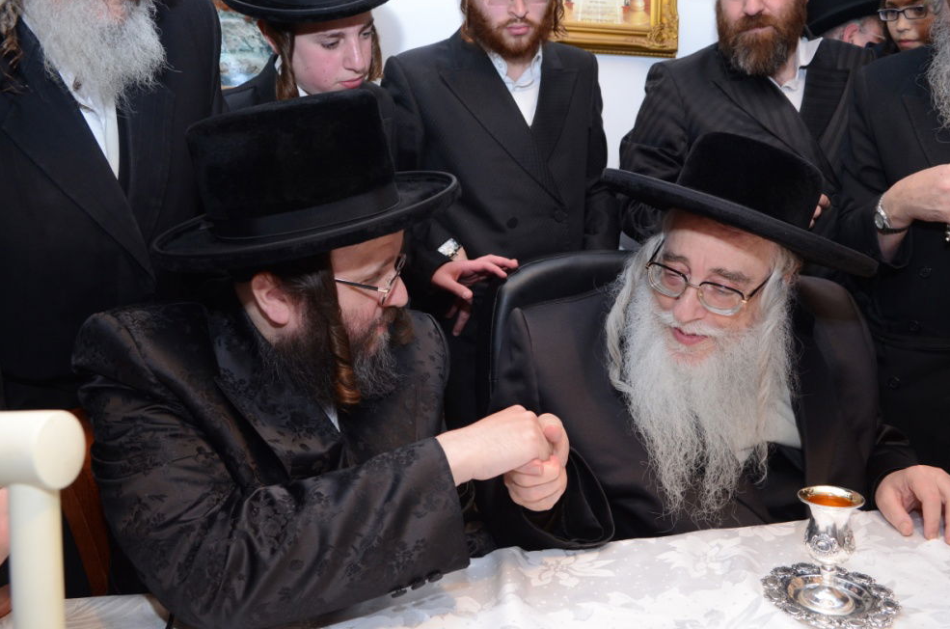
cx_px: 492
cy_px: 323
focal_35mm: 27
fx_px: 698
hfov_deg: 68.4
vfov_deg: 48.5
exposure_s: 1/125
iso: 1000
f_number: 4
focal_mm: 17
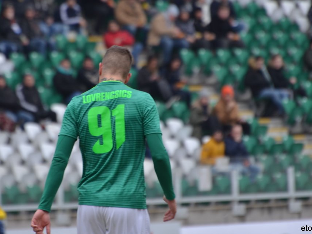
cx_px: 113
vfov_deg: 2.4
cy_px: 96
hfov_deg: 3.3
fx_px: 5496
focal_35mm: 610
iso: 200
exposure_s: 1/320
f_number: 5.6
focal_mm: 300
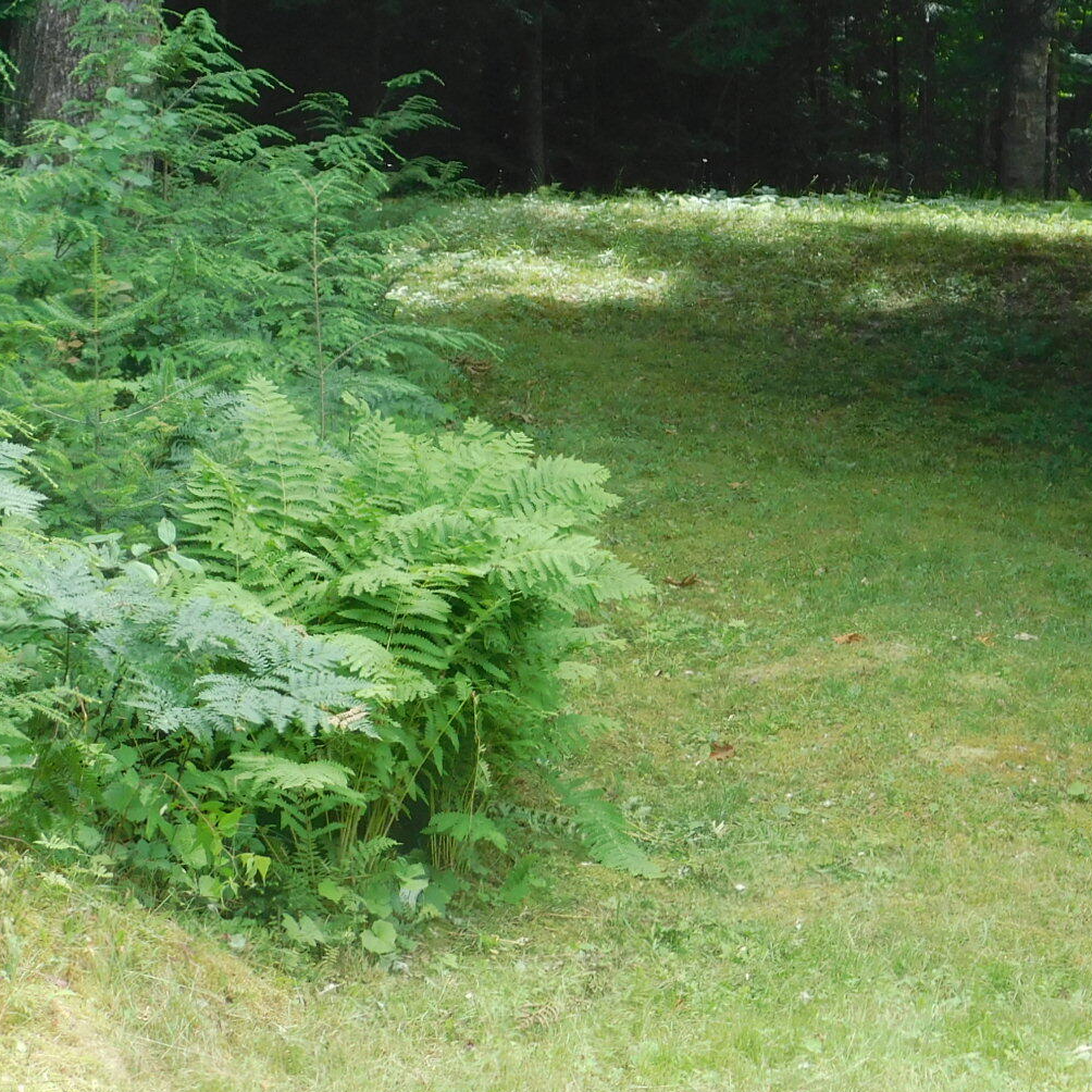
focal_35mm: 142
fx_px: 5068
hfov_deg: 12.2
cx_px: 932
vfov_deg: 12.3
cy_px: 239
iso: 125
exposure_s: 1/125
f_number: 4.3
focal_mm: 12.6
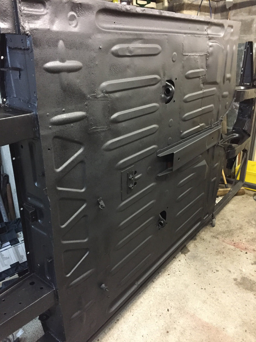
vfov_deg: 61.7
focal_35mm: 29
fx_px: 286
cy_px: 171
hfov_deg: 48.2
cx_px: 128
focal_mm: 4.15
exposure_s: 1/17
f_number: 2.2
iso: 320
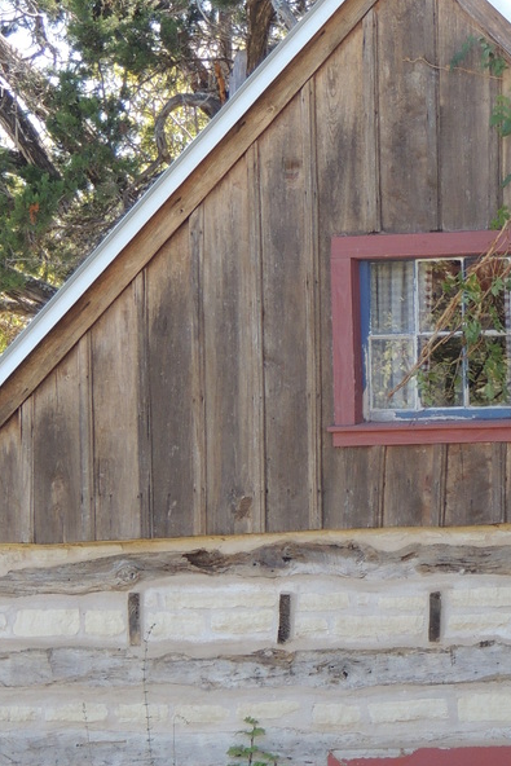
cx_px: 492
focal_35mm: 382
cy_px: 520
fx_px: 8128
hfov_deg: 3.6
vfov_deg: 5.4
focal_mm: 30.3
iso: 125
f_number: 4.5
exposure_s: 1/125
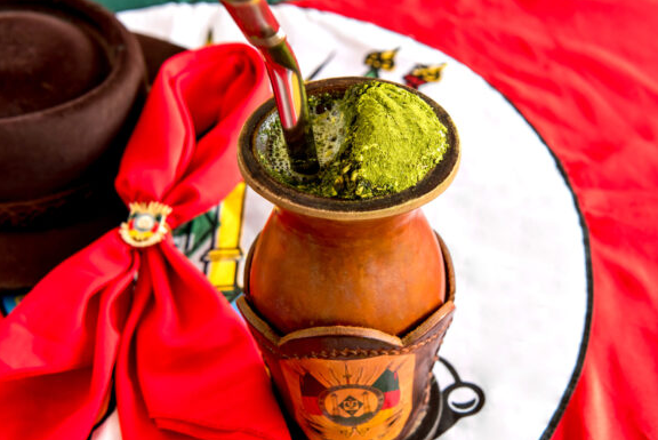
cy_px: 227
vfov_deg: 23.4
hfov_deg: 34.4
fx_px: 1061
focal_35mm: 58
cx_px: 386
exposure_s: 1/8
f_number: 7.1
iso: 250
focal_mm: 48
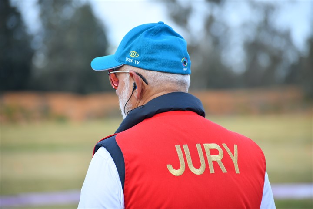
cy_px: 104
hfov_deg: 12.5
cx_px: 156
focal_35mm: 165
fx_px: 1434
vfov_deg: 8.3
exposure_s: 1/160
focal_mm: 165
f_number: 5
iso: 200
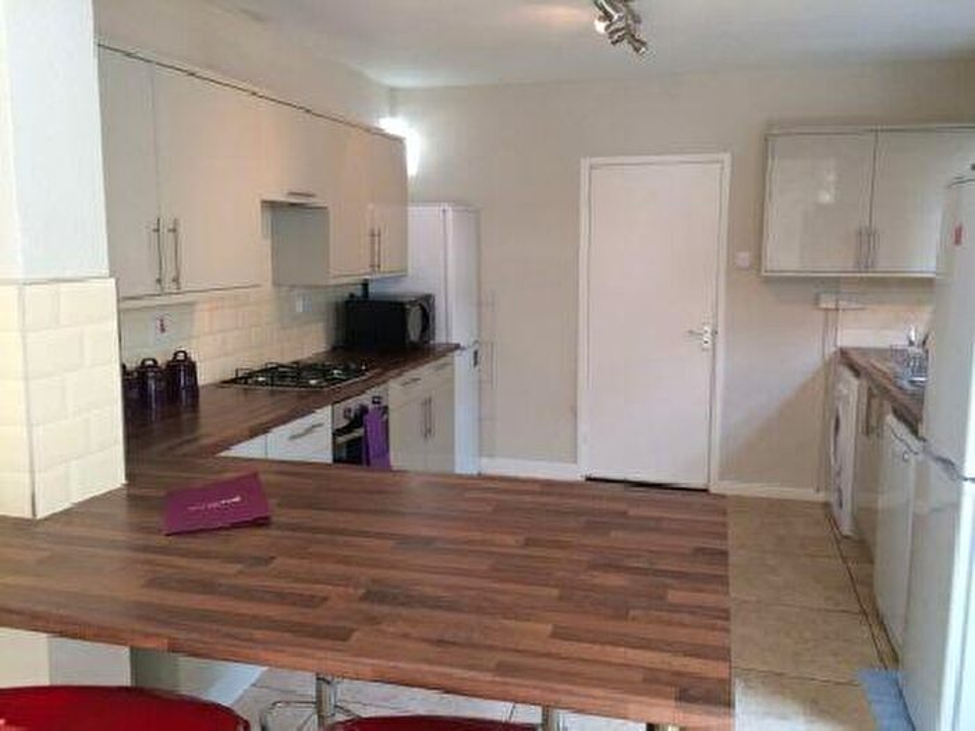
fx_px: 817
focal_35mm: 29
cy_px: 366
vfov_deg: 48.2
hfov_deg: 61.7
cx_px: 488
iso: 64
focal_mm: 4.15
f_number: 2.2
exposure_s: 1/30
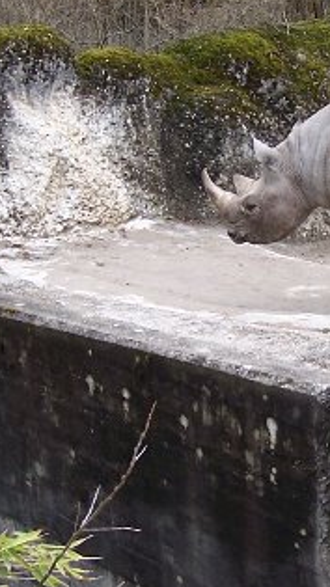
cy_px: 330
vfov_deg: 20.4
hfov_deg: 11.4
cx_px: 308
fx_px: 1635
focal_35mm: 105
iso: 80
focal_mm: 6.3
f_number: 2.8
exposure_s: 1/250
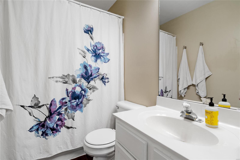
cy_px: 80
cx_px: 120
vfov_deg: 73.7
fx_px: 107
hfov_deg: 96.7
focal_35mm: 16
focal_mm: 8
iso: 400
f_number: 8
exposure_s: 1/40
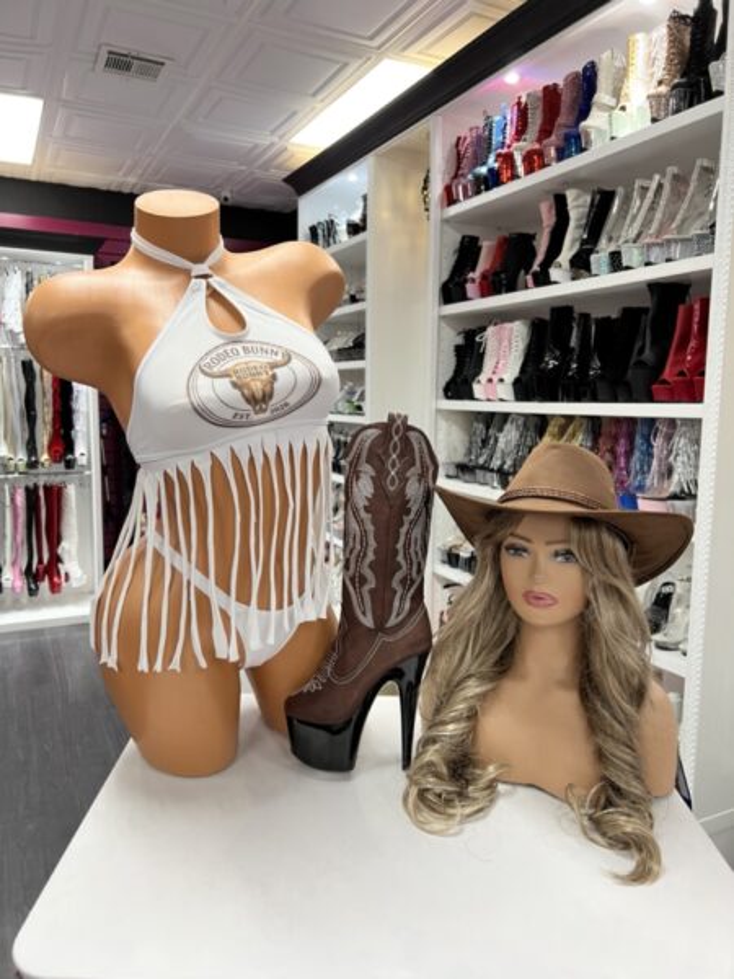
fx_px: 735
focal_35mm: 26
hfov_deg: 53.1
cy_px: 490
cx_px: 367
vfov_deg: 67.3
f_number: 1.5
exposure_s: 1/60
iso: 125
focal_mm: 5.7
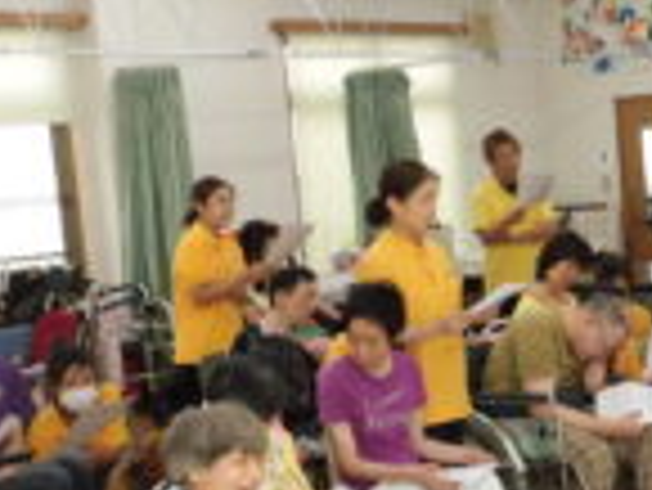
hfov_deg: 24.2
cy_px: 346
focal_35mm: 77
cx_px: 643
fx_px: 1452
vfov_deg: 19.1
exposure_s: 1/60
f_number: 3.3
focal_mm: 4.98
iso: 200
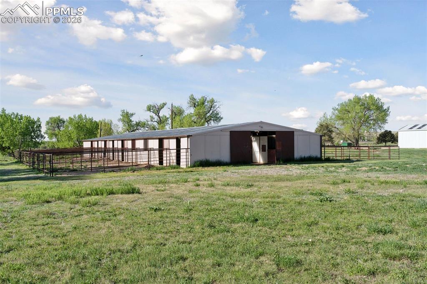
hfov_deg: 53.1
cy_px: 142
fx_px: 427
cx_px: 214
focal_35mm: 36
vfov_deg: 36.8
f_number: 9
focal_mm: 36
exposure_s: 1/1000
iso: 400
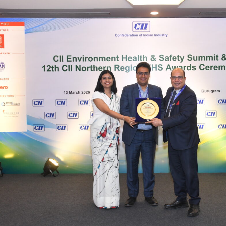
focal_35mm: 47
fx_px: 347
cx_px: 145
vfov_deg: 36.1
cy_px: 112
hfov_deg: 35.8
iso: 1600
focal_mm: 24
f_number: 4.5
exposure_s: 1/125
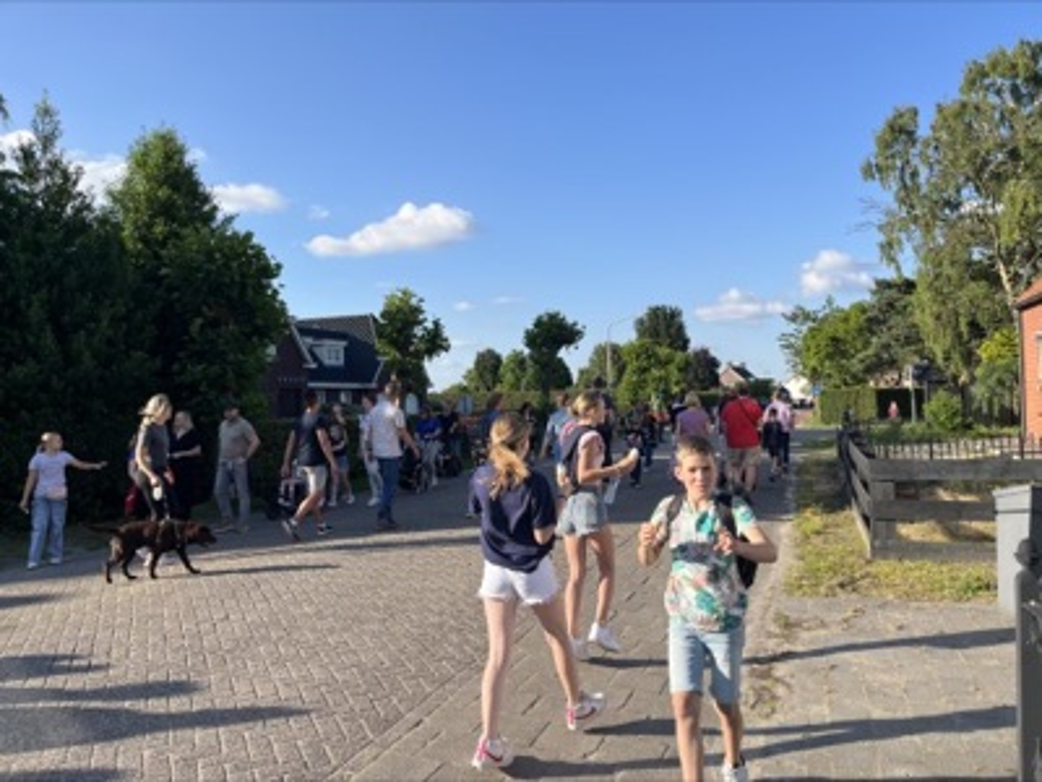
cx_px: 521
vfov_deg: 53.1
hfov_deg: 67.3
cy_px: 391
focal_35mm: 26
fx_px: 783
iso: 50
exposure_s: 1/1832
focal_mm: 5.1
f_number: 1.6
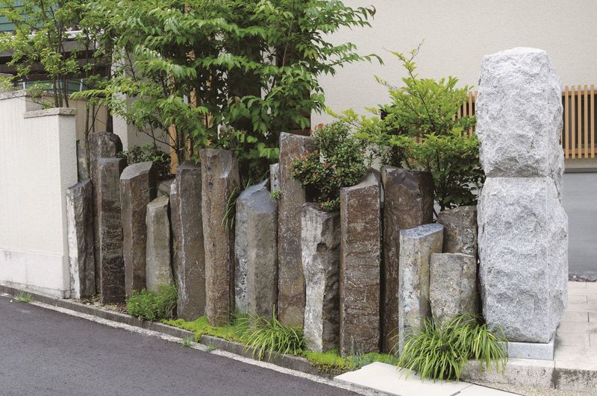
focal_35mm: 45
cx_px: 298
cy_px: 198
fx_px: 745
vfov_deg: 29.8
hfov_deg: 43.7
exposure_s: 1/320
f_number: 10
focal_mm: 30
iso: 400
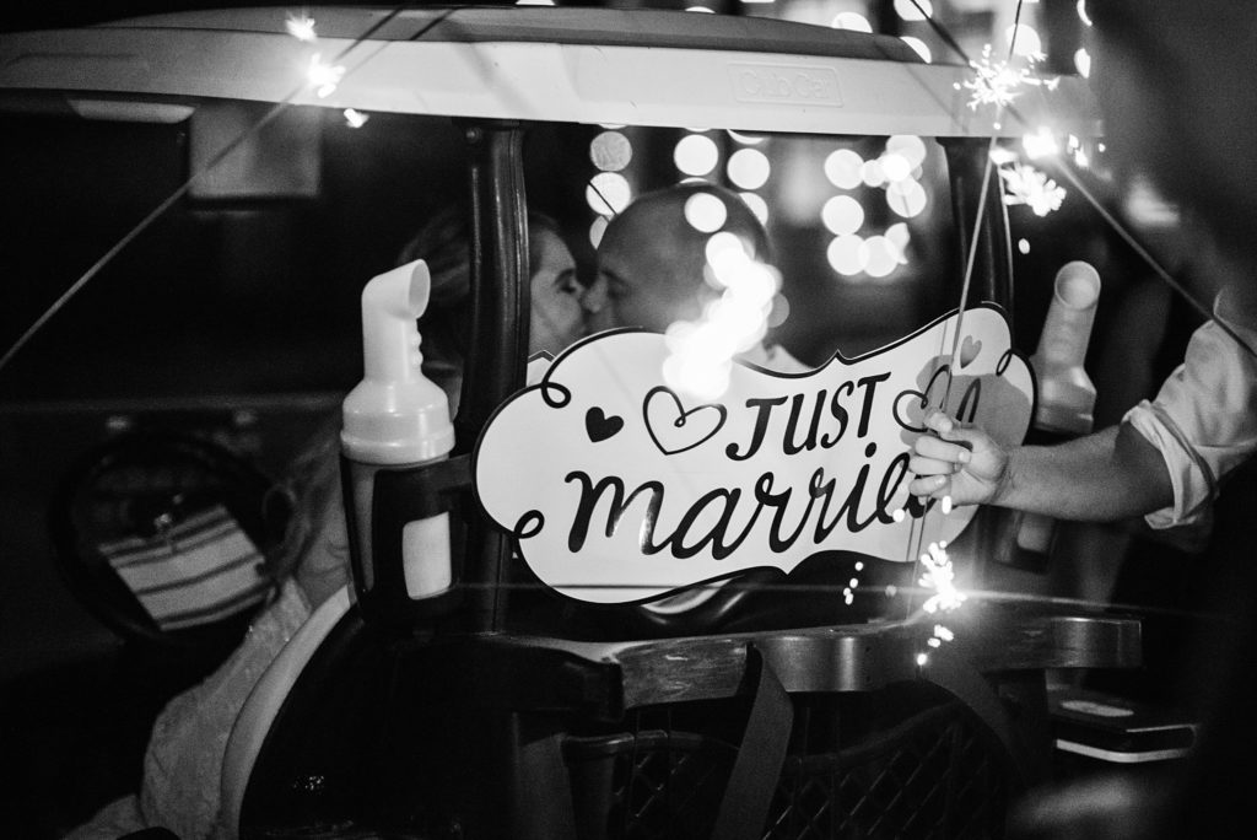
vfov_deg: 16.1
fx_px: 2969
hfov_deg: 23.9
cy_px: 420
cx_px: 628
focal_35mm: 85
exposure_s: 1/250
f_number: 1.8
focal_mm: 85
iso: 2000
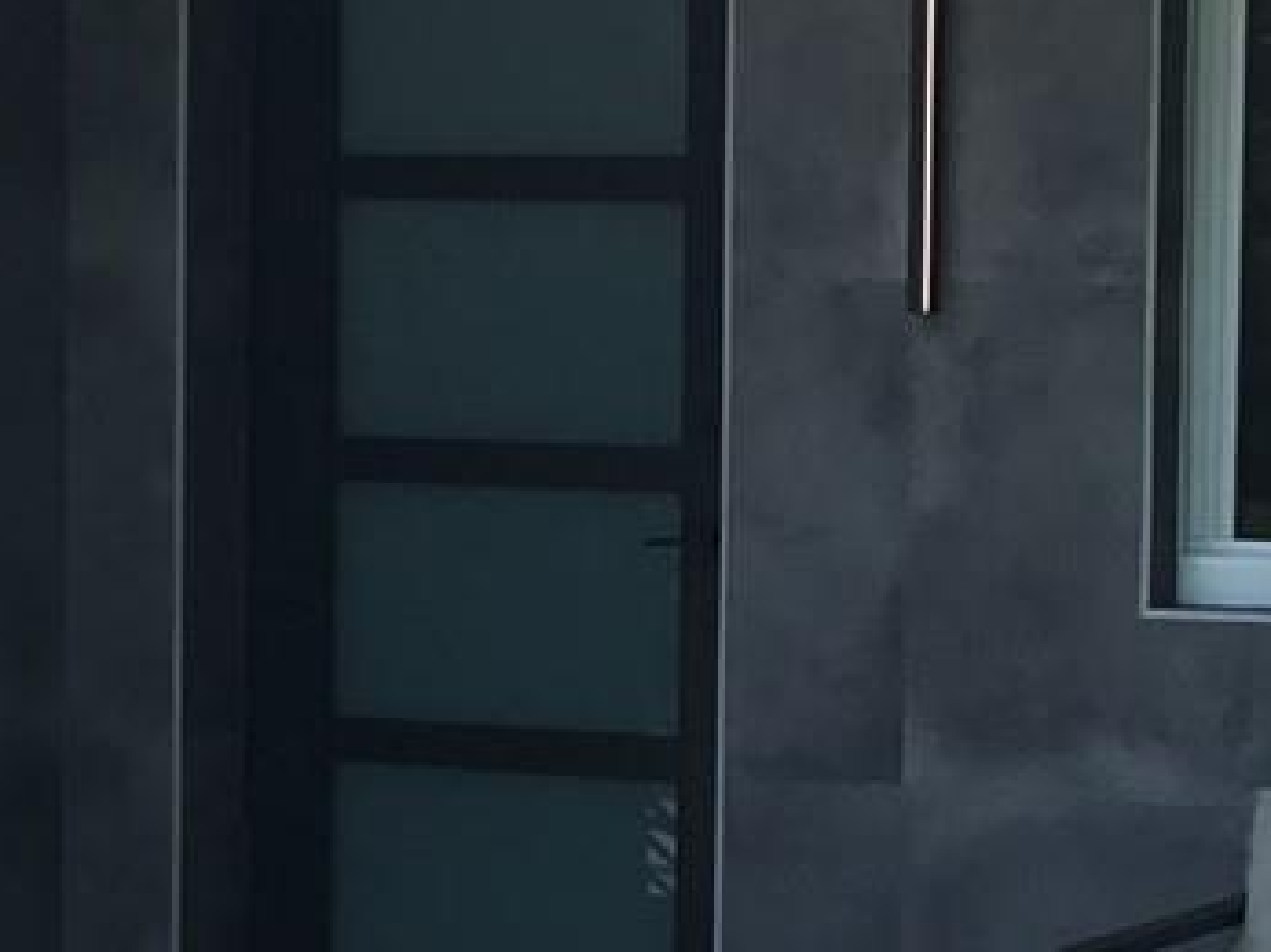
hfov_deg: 13.8
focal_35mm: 143
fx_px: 5249
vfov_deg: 10.4
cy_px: 542
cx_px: 667
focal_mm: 3.3
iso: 25
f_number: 2.4
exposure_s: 1/485
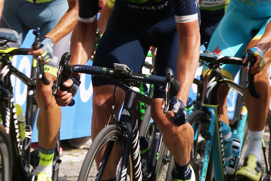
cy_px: 48
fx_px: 3271
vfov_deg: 3.2
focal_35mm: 434
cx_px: 24
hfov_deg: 4.7
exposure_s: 1/200
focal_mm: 100
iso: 100
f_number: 8
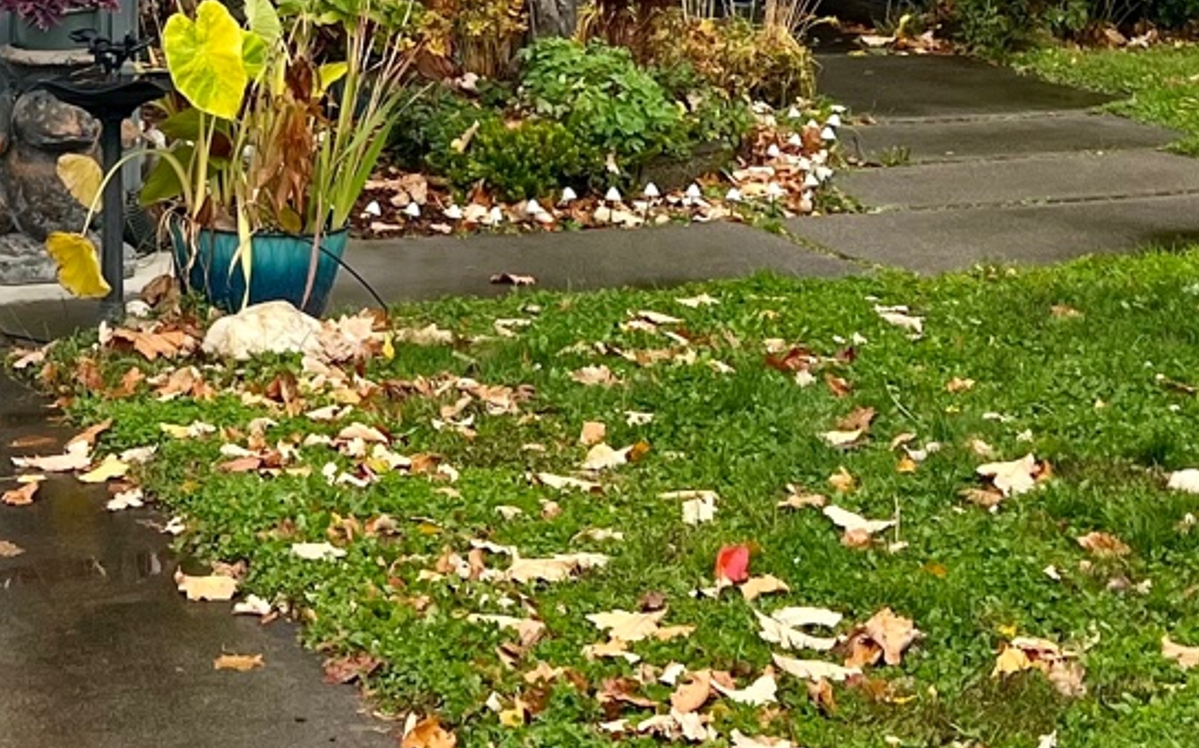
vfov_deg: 12.2
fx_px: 3331
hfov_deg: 20.3
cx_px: 319
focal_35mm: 102
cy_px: -359
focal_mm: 5.7
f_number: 1.5
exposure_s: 1/1124
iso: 50
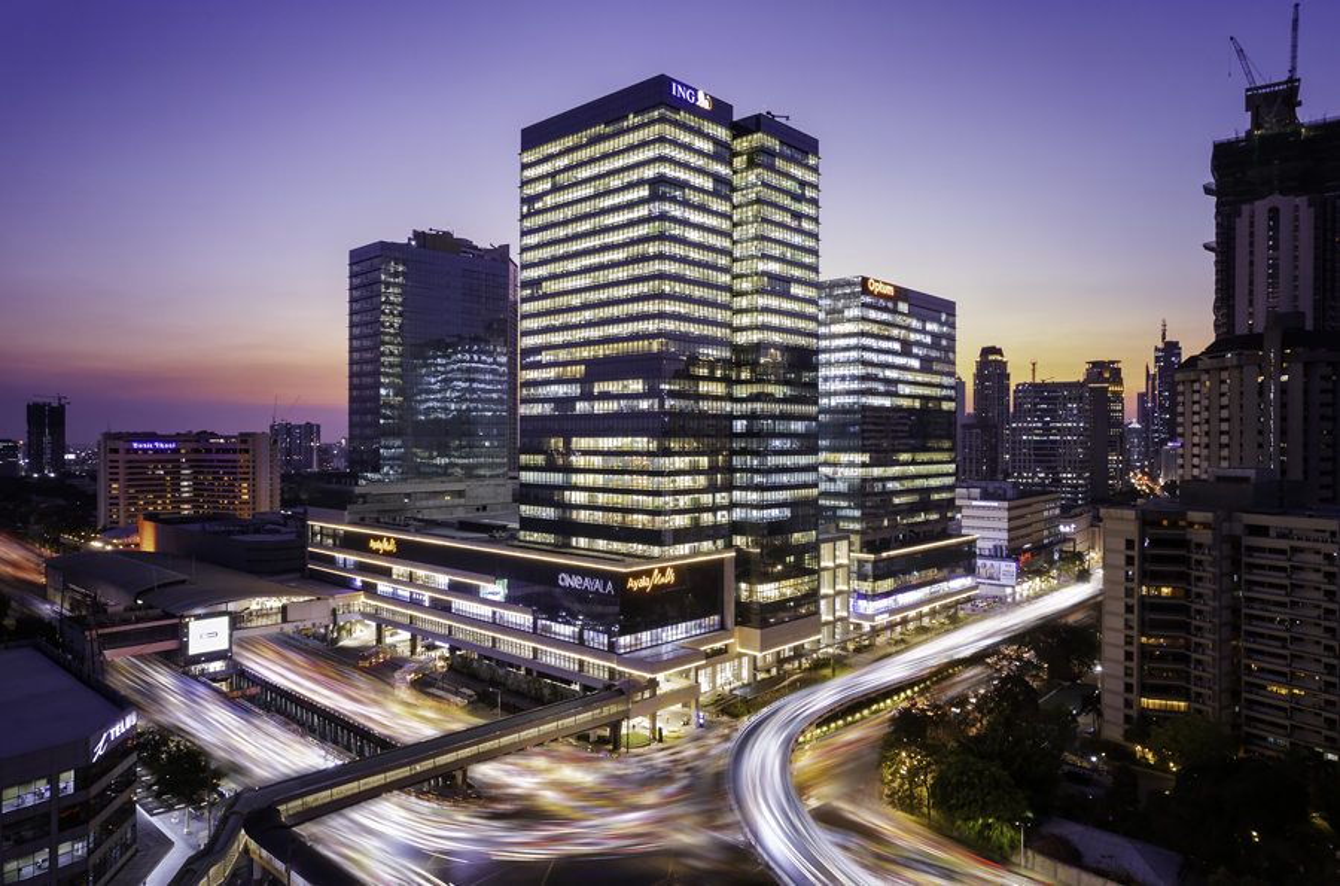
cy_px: 443
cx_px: 670
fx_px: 817
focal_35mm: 22
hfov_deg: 78.7
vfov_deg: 56.9
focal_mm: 8.38
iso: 400
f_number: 2.8
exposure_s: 1/3
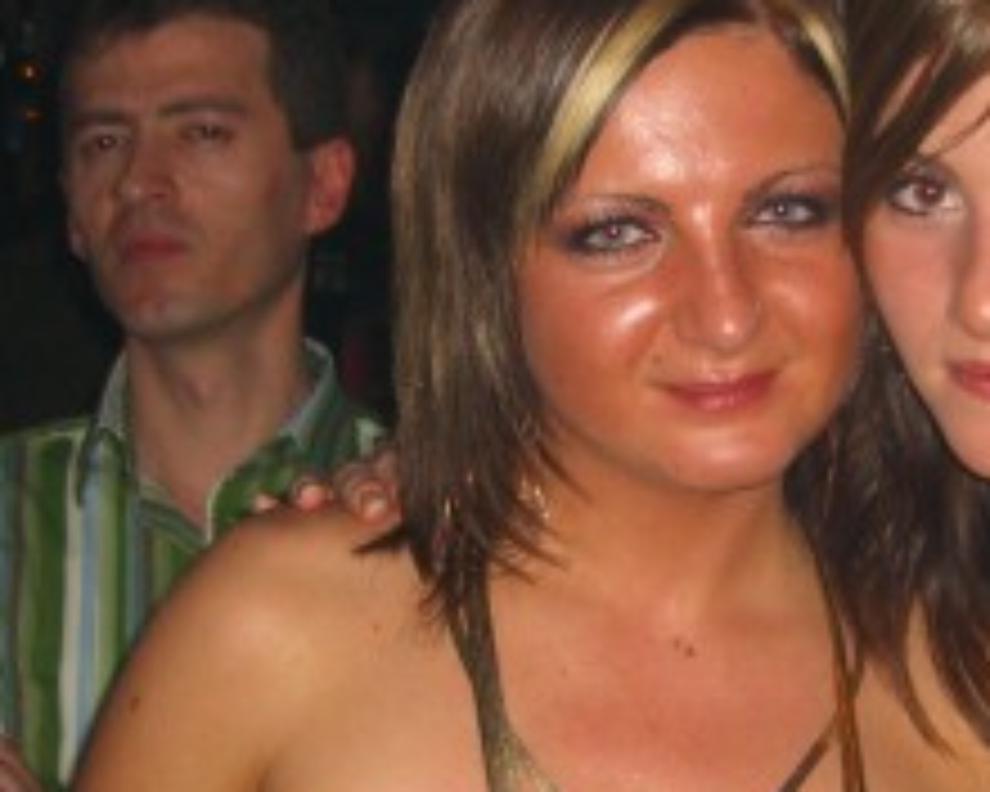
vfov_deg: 15.2
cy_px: 558
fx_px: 2959
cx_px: 729
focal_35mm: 101
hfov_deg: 18.9
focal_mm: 7.9
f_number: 2.8
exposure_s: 1/60
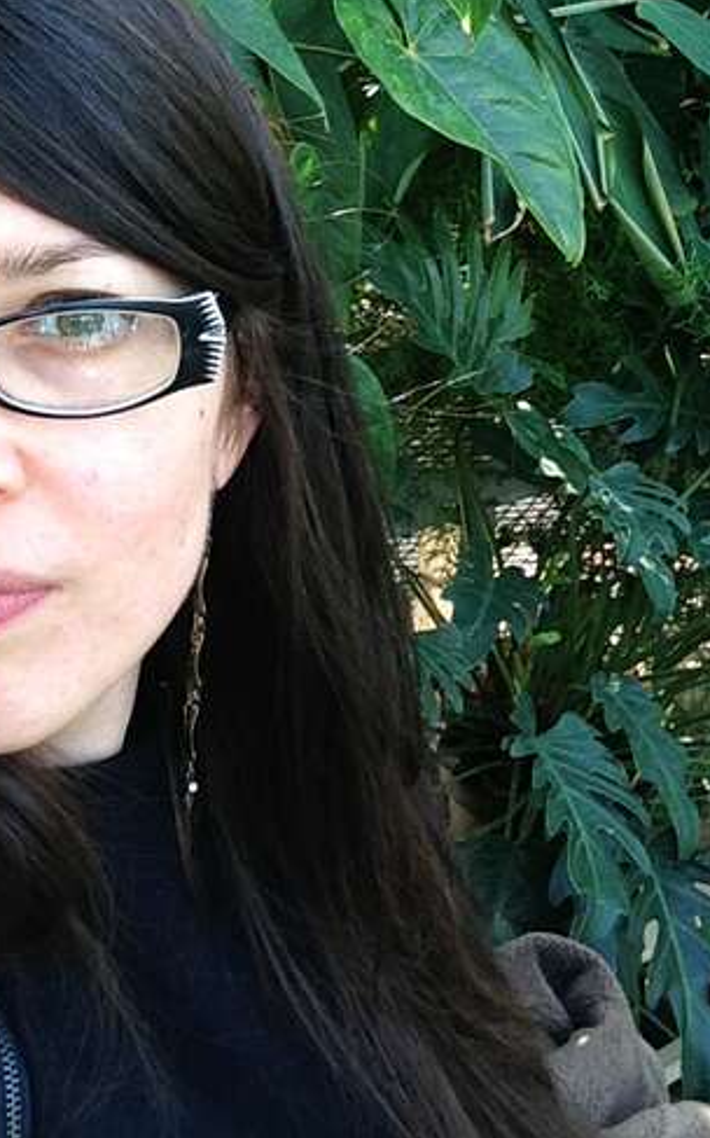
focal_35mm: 61
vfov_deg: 32.4
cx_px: 147
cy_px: 206
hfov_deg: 21.0
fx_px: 1890
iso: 32
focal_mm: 2.18
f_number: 2.4
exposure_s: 1/60
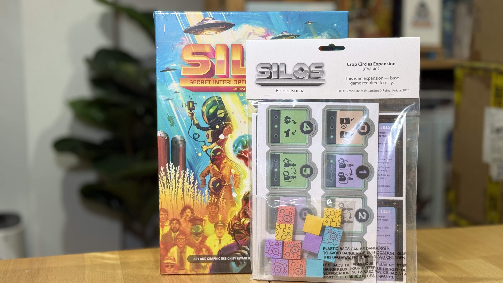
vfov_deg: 22.6
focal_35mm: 53
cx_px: 255
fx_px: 707
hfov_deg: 39.2
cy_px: 142
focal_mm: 6.76
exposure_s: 1/50
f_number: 1.78
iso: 100
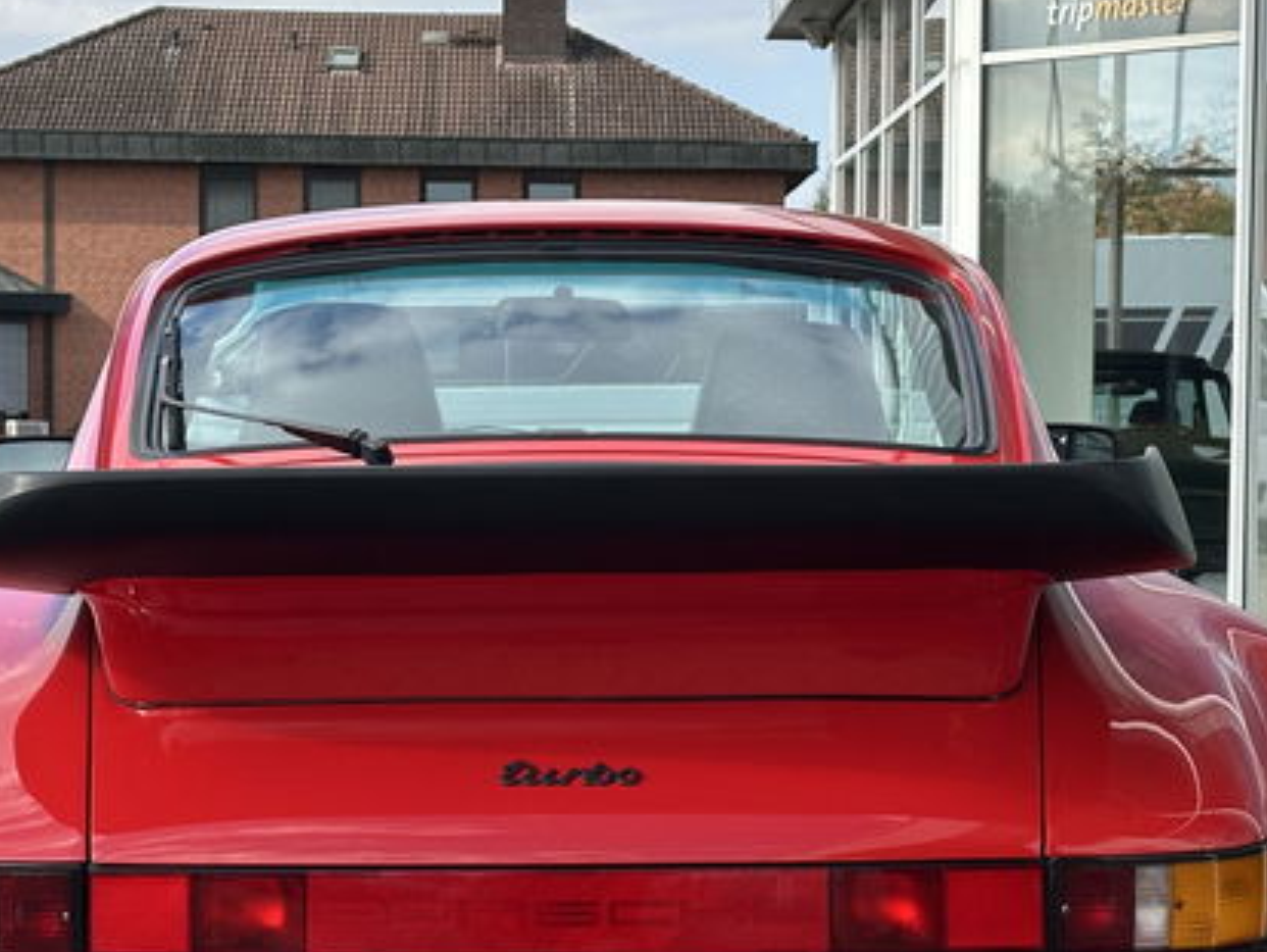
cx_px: 606
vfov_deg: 16.6
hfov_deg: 22.0
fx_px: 3259
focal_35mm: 89
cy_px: 545
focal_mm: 6.86
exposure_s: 1/2028
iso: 64
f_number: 1.78
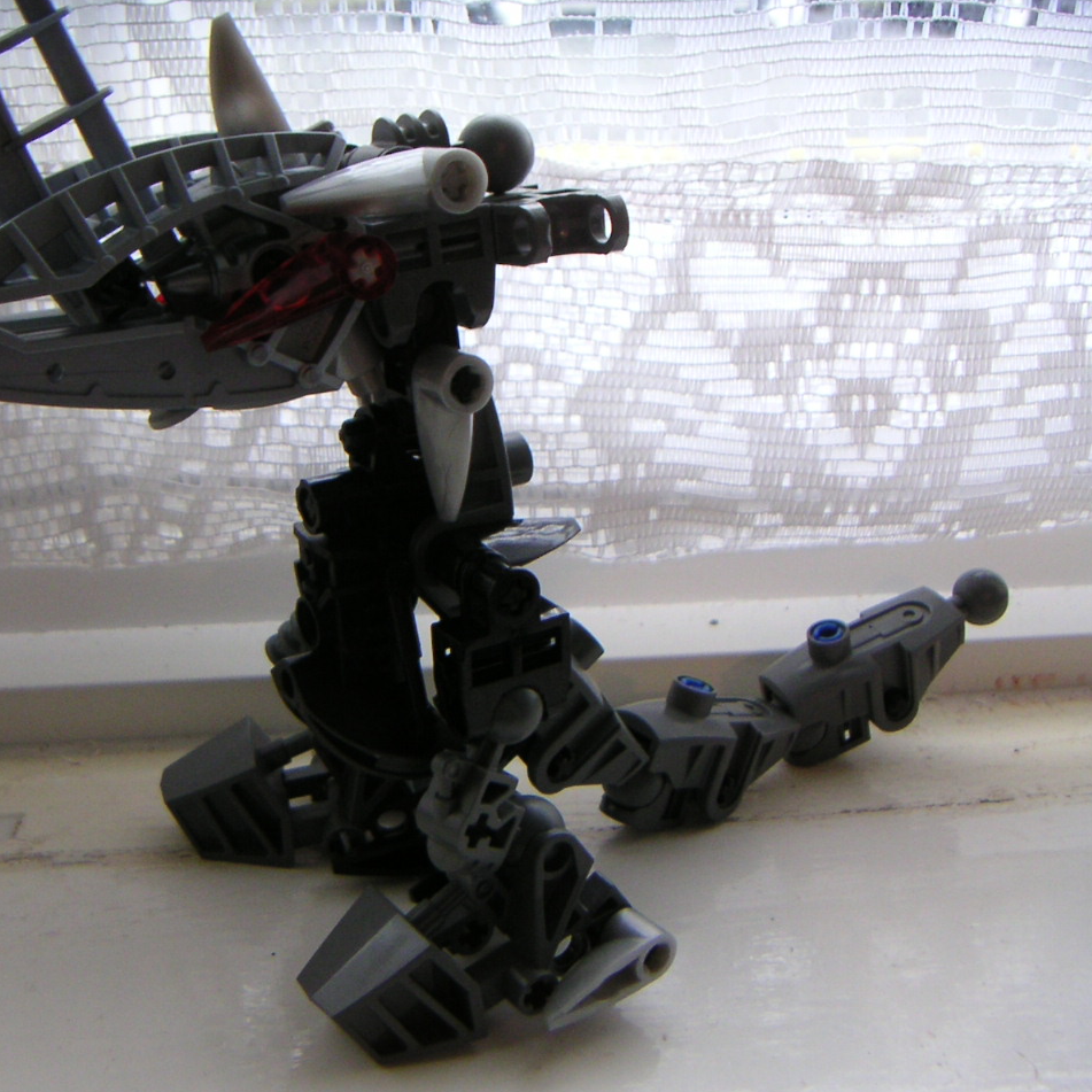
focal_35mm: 44
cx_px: 363
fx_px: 1570
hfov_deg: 37.9
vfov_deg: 38.3
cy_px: 548
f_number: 2.8
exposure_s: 1/45
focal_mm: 4.8
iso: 125
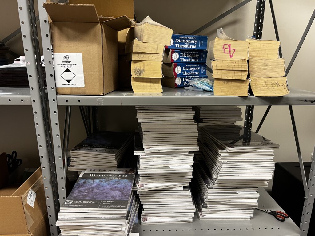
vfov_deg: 53.1
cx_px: 158
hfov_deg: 67.3
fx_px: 237
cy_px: 118
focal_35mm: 26
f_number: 1.5
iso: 125
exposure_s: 1/60
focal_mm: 5.7
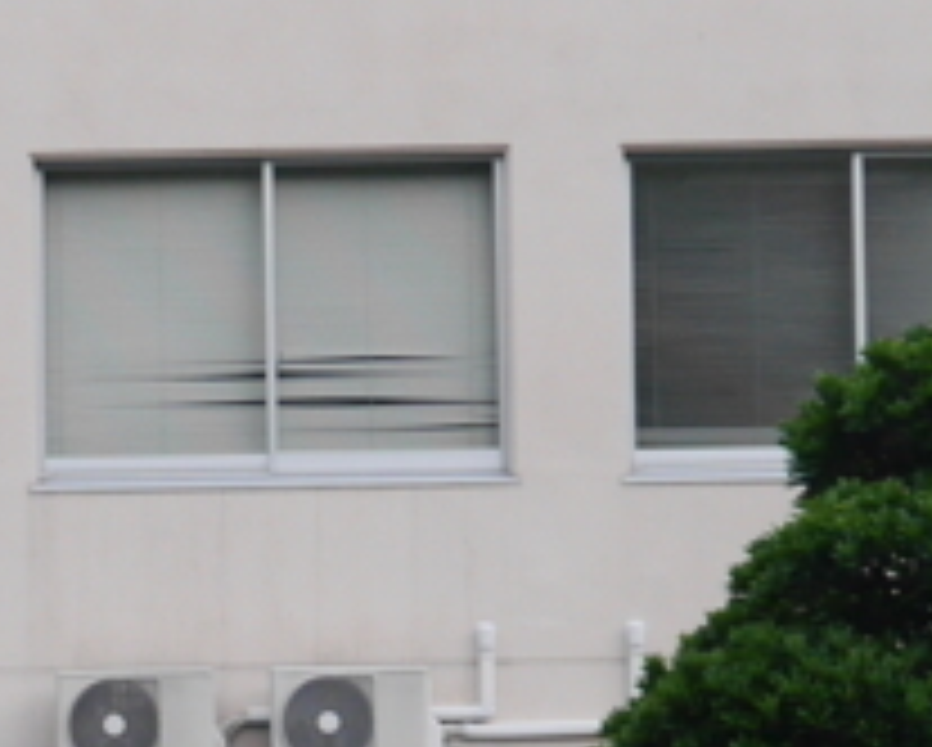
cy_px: 781
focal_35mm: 174
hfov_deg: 11.0
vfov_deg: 8.8
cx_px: 45
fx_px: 4804
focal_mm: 18
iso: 160
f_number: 5.6
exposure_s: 1/200
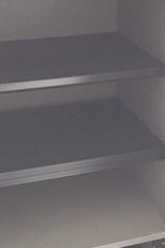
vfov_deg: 31.2
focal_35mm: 62
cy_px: 213
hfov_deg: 21.8
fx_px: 426
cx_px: 106
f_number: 2.2
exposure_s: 1/15
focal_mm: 4.15
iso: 320
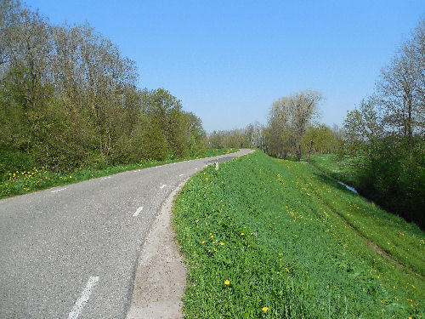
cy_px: 160
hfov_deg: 69.4
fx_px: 307
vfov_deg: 54.9
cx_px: 212
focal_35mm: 25
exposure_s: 1/1000
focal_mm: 4.5
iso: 125
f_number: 3.3
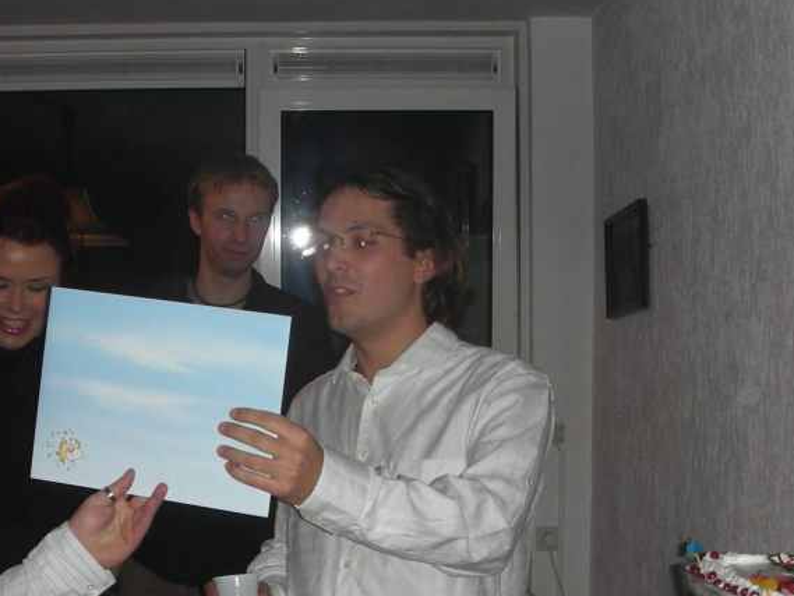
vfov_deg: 23.2
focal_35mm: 63
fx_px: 1445
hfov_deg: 30.5
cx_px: 279
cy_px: 395
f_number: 3
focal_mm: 5.8
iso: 60
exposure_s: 1/60.1
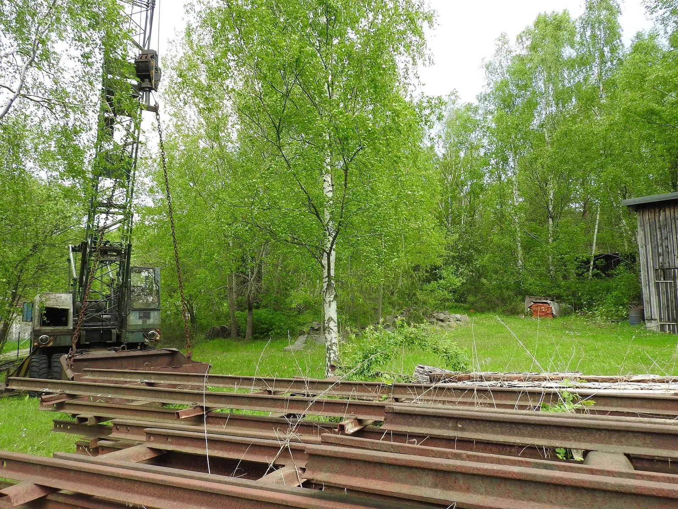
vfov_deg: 56.8
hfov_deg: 71.6
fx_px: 470
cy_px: 254
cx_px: 339
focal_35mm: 24
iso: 100
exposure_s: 1/160
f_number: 4.2
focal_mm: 4.3
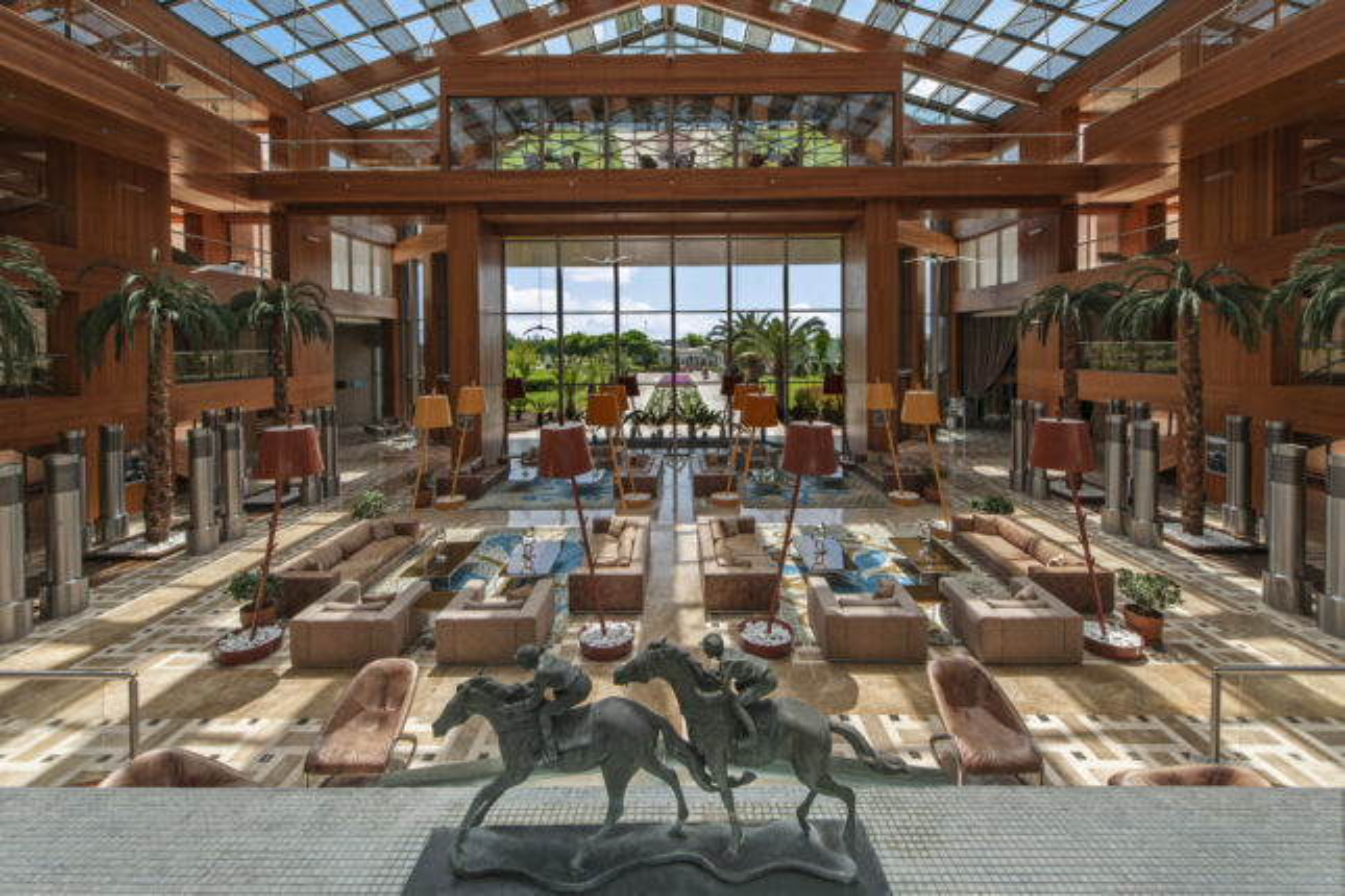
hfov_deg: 104.3
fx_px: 523
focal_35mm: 14
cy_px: 448
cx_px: 672
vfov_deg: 81.2
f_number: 16
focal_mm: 14
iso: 100
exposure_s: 1/15
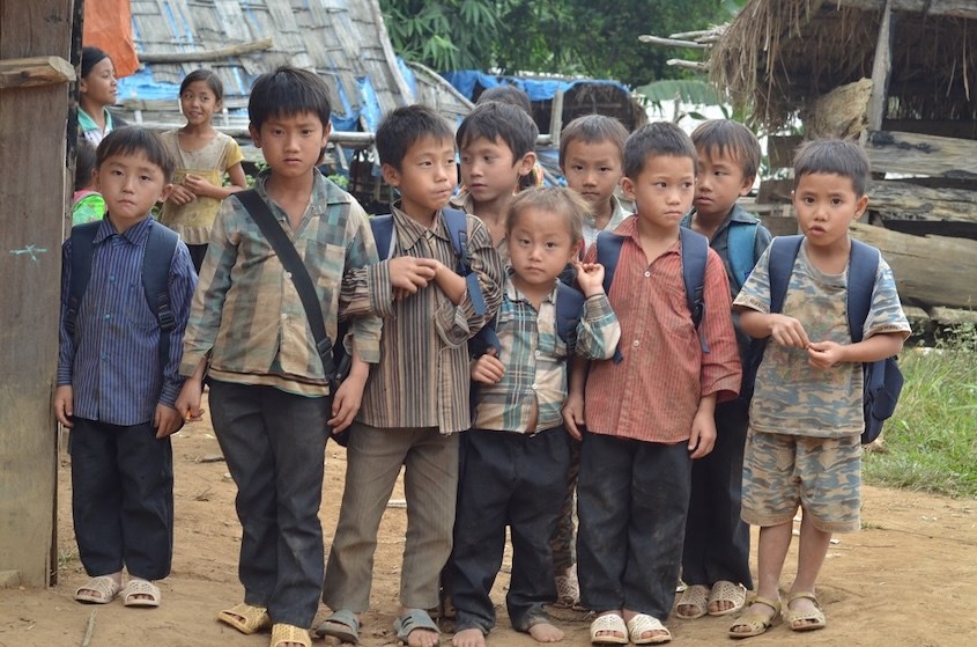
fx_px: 2030
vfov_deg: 18.1
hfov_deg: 27.1
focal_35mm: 75
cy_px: 324
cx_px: 488
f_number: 5.6
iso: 250
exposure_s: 1/80
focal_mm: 50
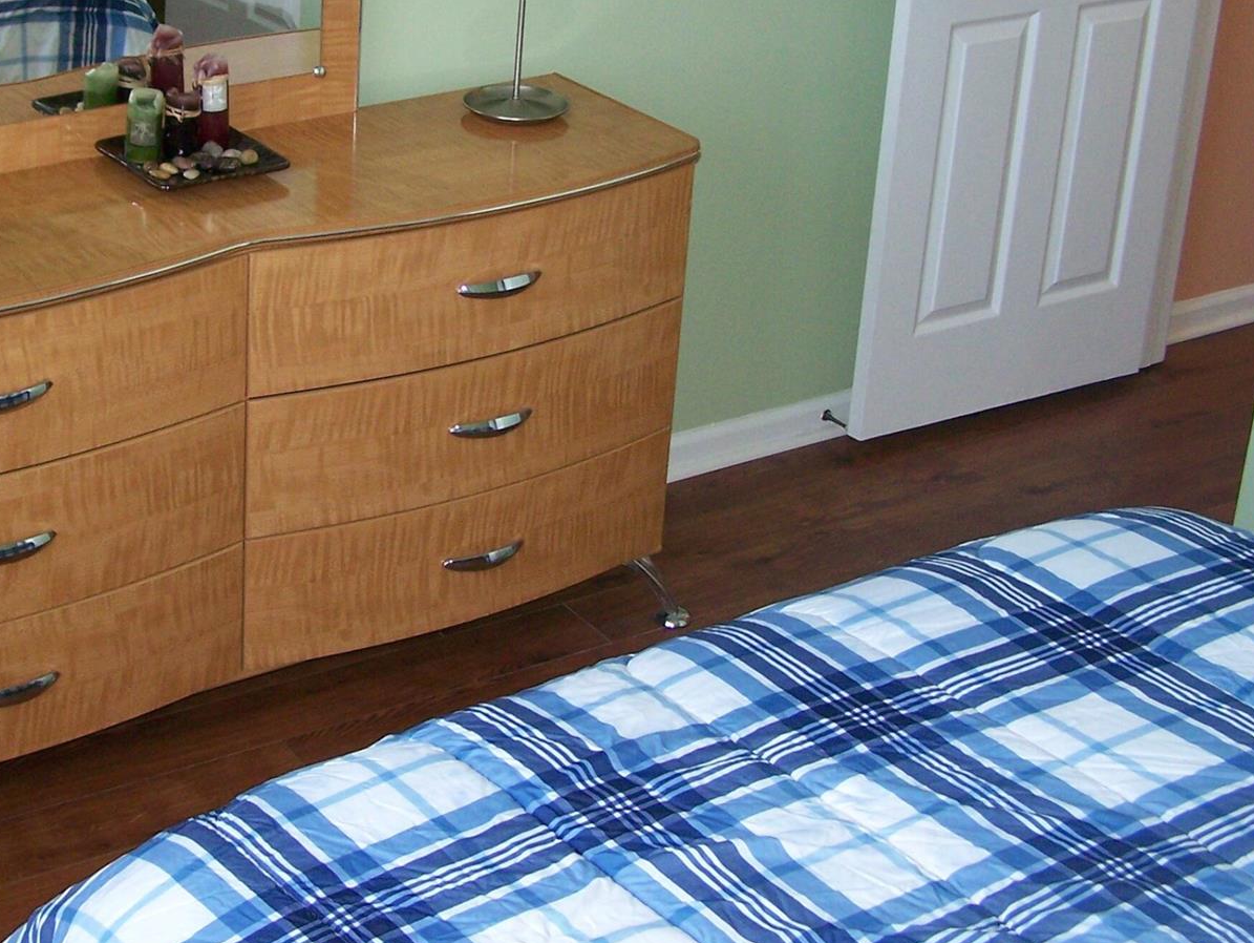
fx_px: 2356
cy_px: 251
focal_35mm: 65
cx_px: 410
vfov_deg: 22.4
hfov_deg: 29.6
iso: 160
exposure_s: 1/60
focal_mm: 6.3
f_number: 2.8
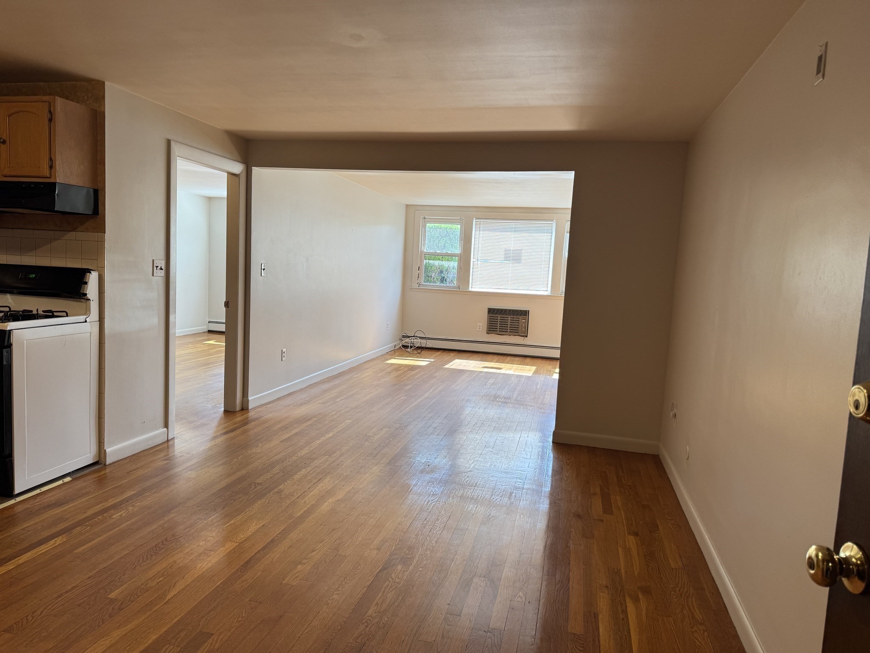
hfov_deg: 71.6
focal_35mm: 24
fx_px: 603
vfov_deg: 56.8
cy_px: 326
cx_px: 435
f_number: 1.78
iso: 80
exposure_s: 1/120
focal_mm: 6.76
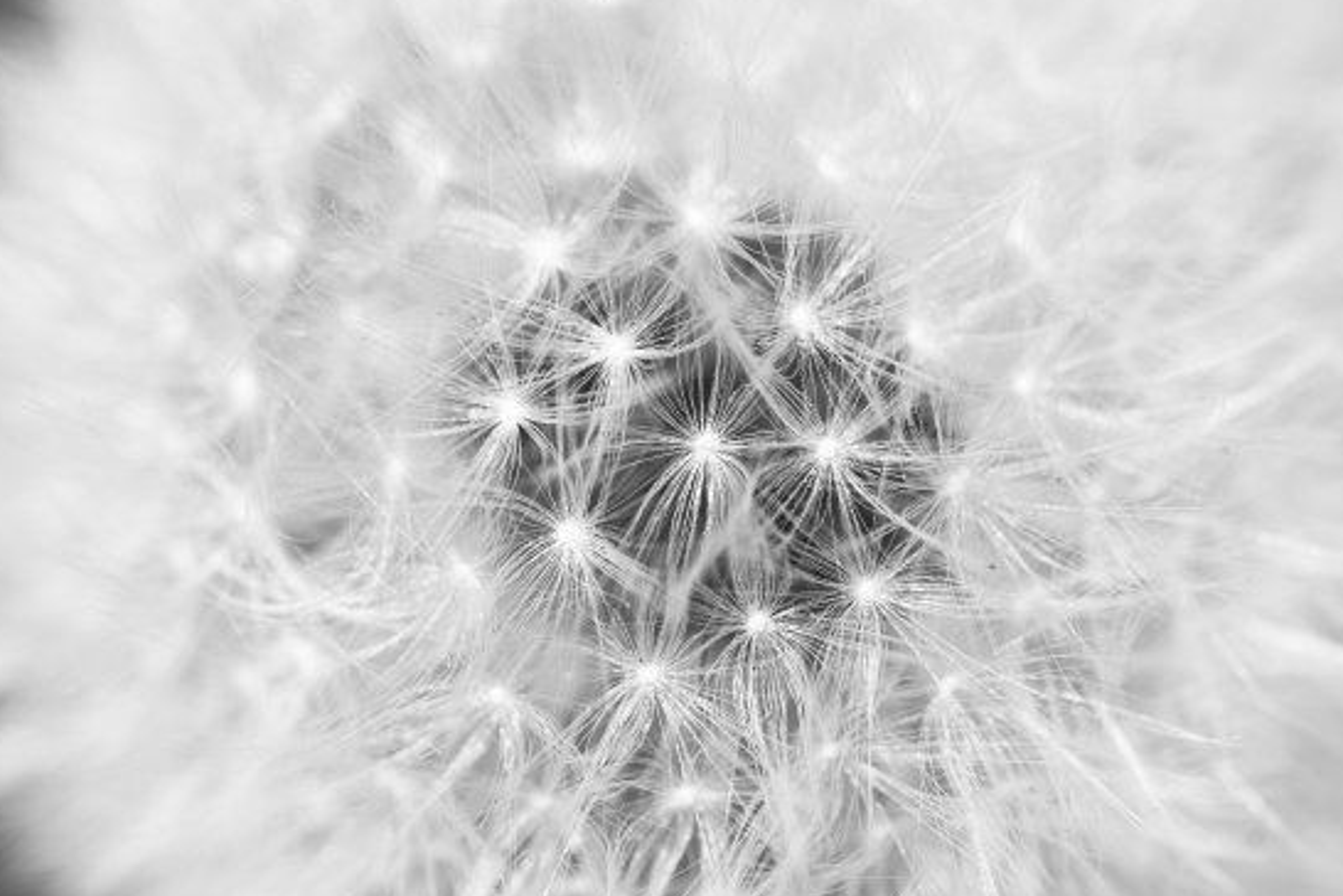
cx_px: 716
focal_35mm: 112
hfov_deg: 18.3
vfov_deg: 12.2
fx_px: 4178
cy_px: 426
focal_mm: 100
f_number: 5
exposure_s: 1/320
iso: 200
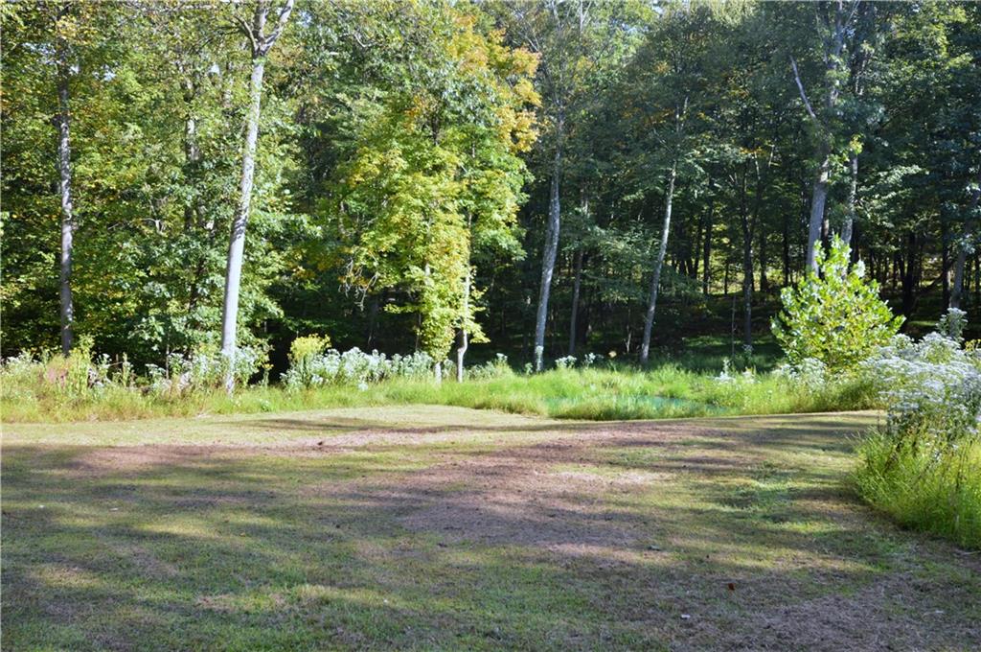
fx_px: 939
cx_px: 490
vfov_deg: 38.3
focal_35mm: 34
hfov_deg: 55.2
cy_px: 326
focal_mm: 23
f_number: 5.6
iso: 180
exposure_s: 1/125
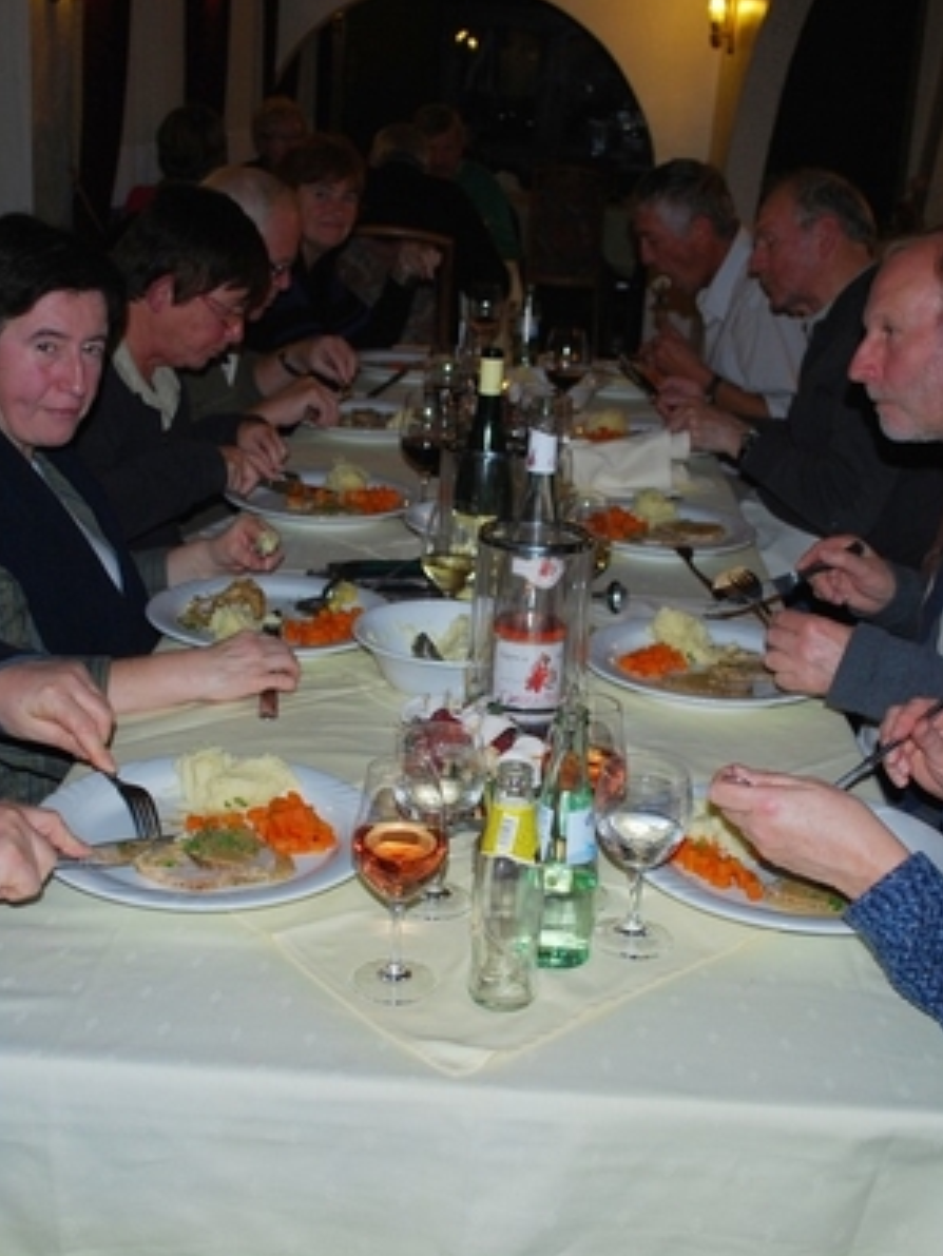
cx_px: 472
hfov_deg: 30.3
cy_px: 628
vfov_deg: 39.6
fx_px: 1743
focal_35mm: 48
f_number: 4
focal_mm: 22
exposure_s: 1/60
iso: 200
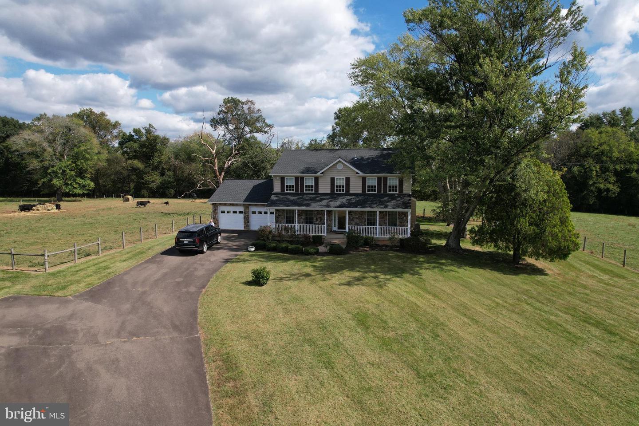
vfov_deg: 57.2
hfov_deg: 78.6
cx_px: 320
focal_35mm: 22
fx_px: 390
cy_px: 213
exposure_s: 1/320
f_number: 2.8
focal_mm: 8.38
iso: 120
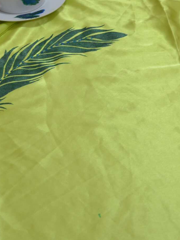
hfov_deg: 15.2
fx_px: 673
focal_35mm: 97
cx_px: 133
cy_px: 73
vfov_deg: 20.1
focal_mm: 24
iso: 100
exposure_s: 1/15
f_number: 4
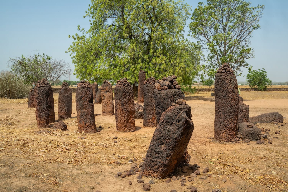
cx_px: 144
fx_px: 240
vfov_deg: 43.6
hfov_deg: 61.9
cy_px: 96
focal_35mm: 30
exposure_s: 1/400
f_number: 13
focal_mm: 30
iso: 400
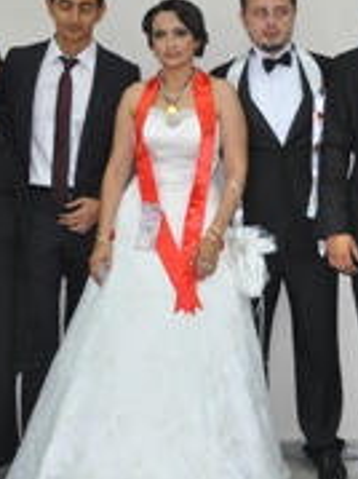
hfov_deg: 20.1
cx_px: 301
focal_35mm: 72
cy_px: 177
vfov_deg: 27.0
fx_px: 994
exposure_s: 1/60
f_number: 3.8
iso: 800
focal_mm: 22
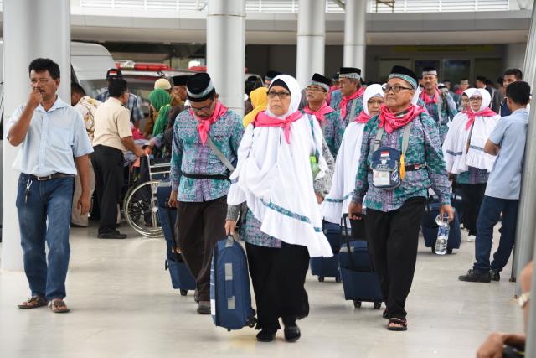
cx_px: 268
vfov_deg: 14.0
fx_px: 1459
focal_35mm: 98
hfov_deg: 20.8
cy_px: 179
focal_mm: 98
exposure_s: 1/80
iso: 160
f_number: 5.3
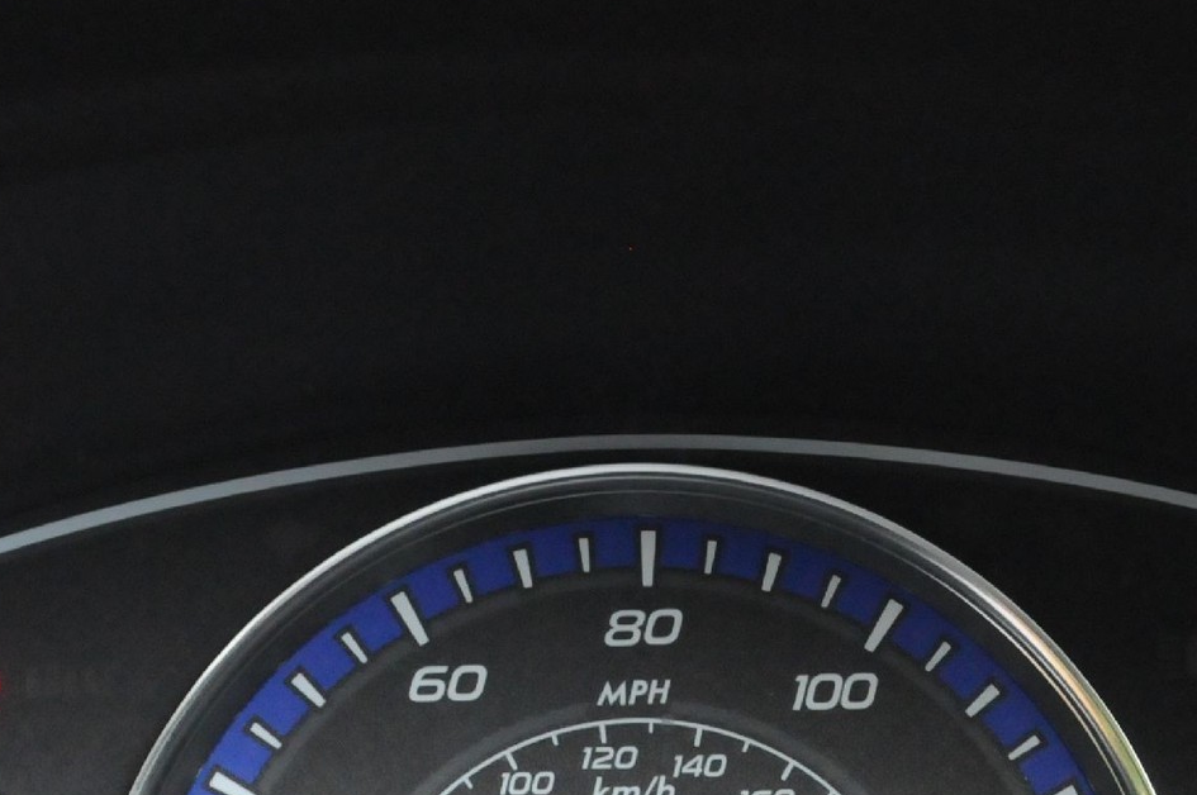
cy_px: 931
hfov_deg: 17.2
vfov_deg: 11.3
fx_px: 3953
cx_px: 652
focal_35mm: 119
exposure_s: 1/100
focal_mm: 30
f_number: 5.6
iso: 2000
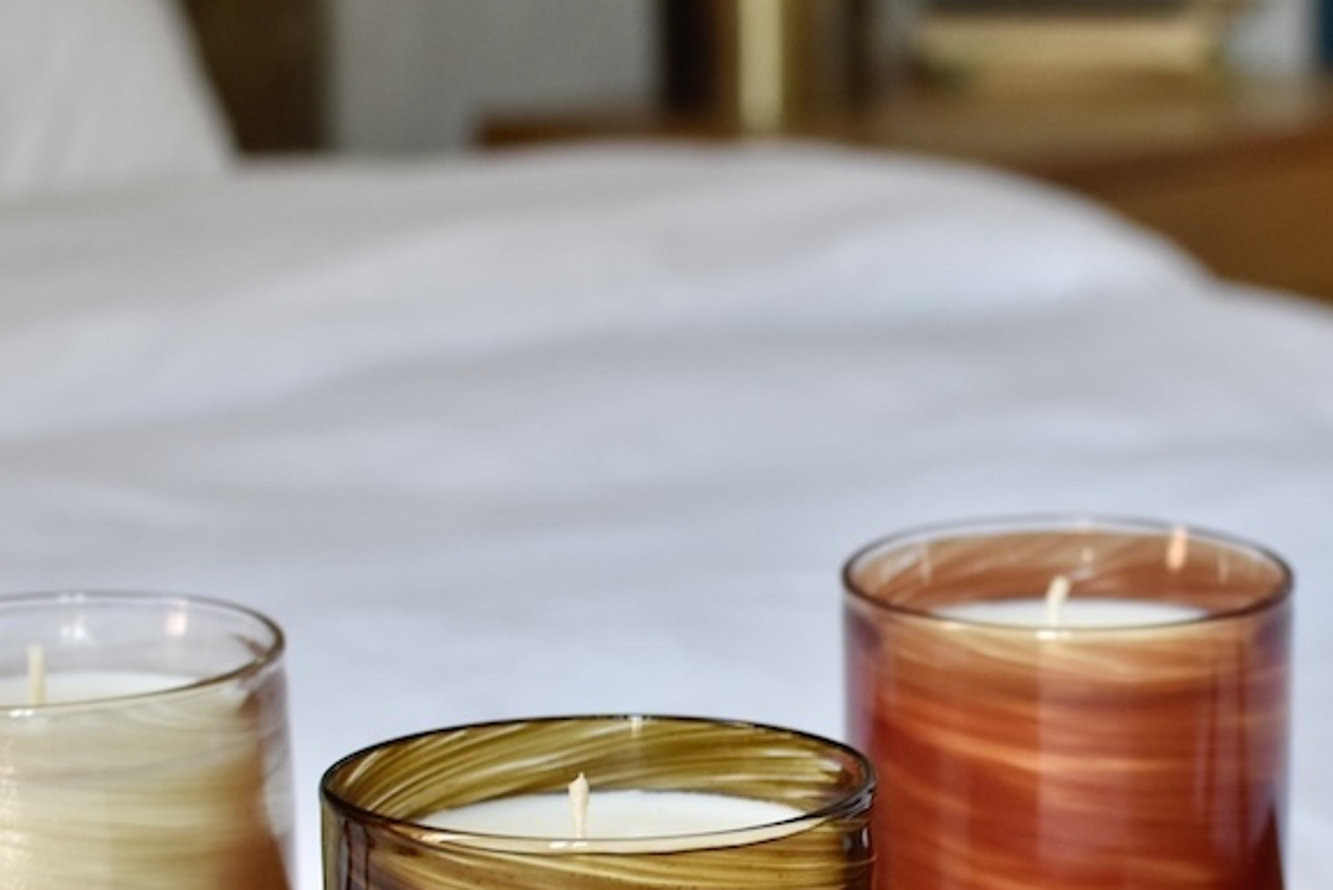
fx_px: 4077
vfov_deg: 12.3
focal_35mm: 110
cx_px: 965
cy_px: 897
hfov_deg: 18.5
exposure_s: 1/80
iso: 800
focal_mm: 35
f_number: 5
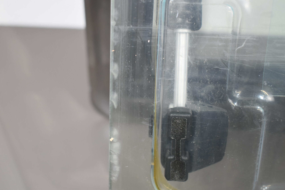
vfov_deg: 25.8
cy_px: 95
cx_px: 142
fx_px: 416
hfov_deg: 37.8
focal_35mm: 52
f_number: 4.5
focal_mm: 35
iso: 1100
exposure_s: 1/60
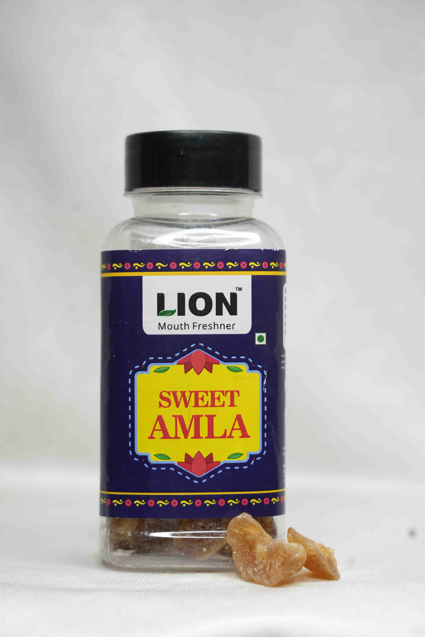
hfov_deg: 13.0
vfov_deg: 19.5
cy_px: 318
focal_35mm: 105
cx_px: 212
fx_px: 1859
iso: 320
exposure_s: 1/60
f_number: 5.6
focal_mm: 105
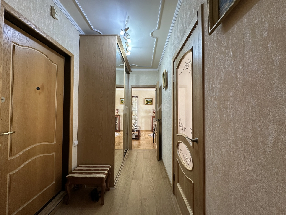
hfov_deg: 102.1
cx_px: 143
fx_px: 116
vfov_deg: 85.7
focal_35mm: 14
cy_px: 108
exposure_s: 1/50
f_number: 2.2
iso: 160
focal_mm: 2.22
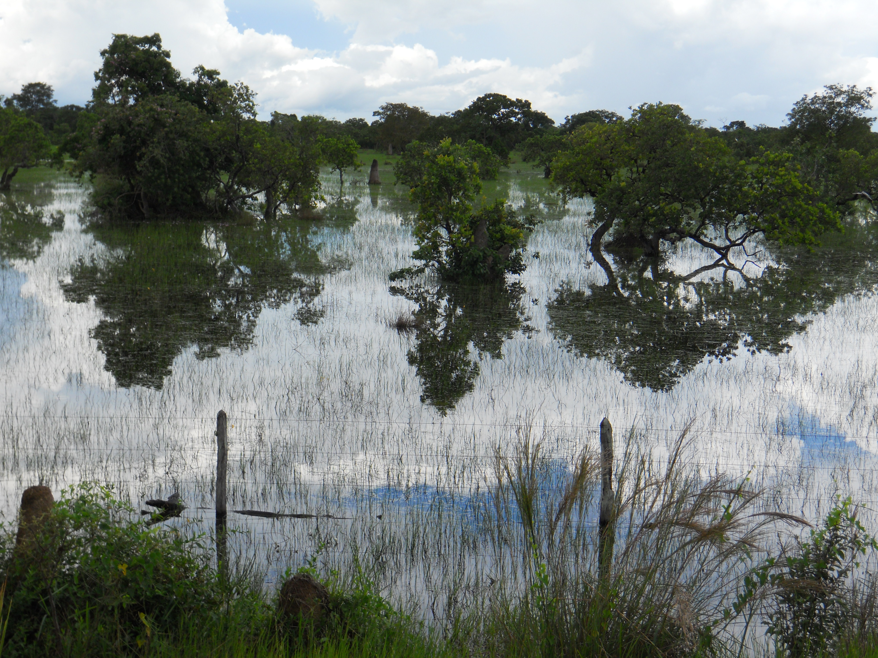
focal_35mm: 63
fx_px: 1598
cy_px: 329
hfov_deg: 30.7
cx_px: 439
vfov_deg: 23.3
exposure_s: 1/500
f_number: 4
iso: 80
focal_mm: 11.2
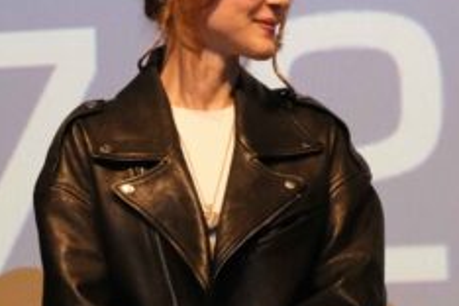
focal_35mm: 377
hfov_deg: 5.4
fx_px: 4806
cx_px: -341
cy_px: 218
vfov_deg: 3.6
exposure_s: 1/200
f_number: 4
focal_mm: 70
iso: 6400
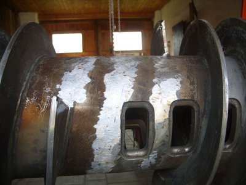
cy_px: 92
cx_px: 123
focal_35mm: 38
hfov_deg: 49.0
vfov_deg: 37.7
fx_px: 270
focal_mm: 7.8
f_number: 2.8
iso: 50
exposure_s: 1/64
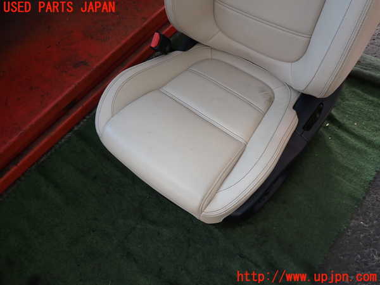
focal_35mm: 25
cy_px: 142
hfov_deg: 69.4
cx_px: 190
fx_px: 274
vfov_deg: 54.9
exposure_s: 1/40
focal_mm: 4.5
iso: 200
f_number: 2
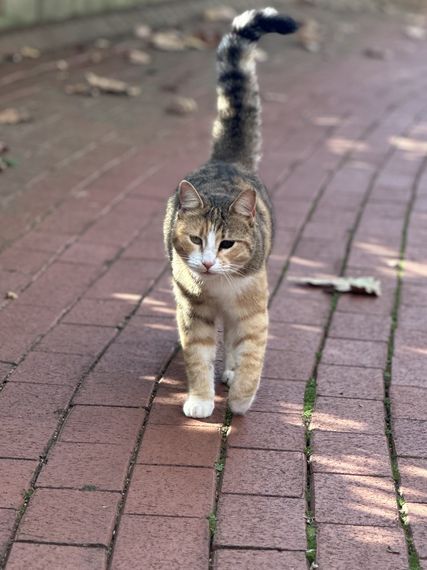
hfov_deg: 11.4
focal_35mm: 130
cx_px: 280
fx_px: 2138
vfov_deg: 15.2
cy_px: 330
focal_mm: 9
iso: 40
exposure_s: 1/121
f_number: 2.8
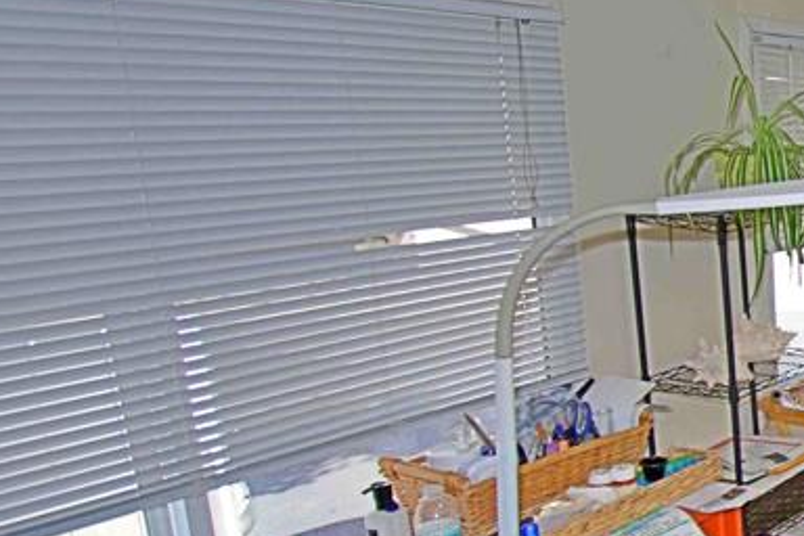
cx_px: 1005
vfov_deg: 33.3
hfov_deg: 35.7
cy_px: 323
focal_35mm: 40
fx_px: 893
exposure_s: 1/250
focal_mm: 10
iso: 720
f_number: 4.5
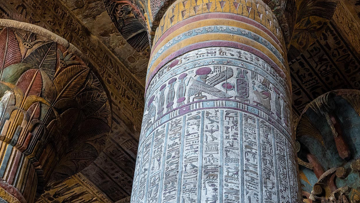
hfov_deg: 29.3
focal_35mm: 72
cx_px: 208
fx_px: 688
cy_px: 69
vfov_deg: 16.7
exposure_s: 1/80
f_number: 4
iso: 800
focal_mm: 26.4
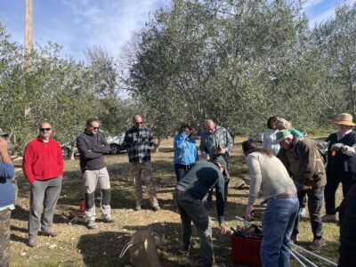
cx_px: 178
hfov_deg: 67.3
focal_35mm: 26
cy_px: 134
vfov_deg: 53.1
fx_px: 267
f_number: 1.6
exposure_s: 1/1689
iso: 32
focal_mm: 4.2
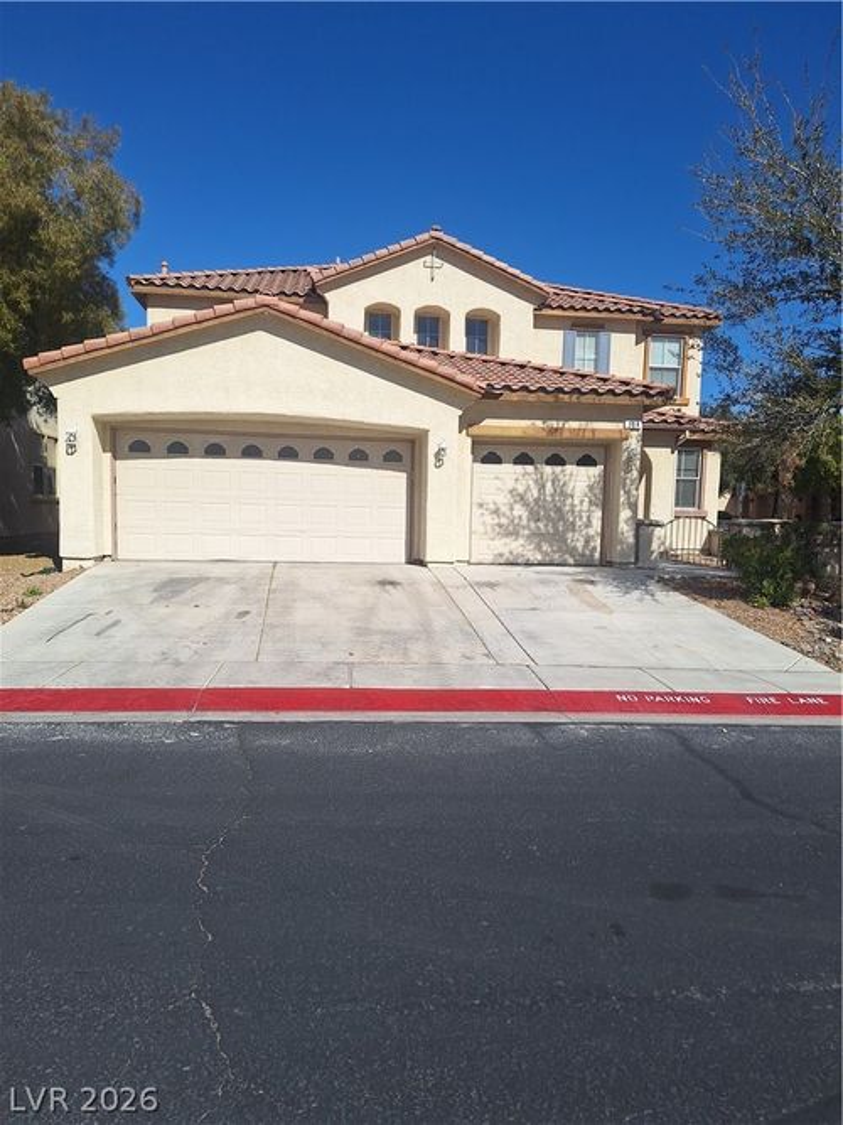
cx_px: 422
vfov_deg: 73.9
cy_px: 562
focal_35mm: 23
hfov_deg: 58.9
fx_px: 747
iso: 25
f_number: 1.8
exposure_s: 1/5076
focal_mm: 5.54
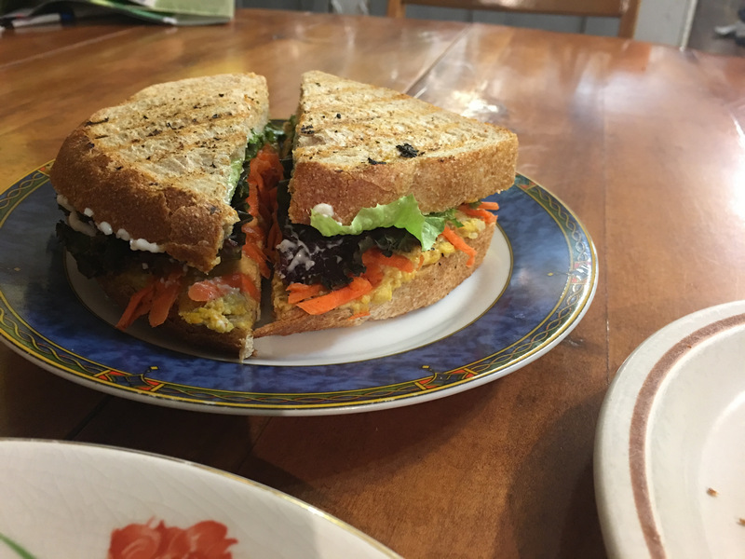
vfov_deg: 48.2
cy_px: 280
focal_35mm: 29
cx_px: 372
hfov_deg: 61.7
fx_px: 624
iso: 100
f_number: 2.2
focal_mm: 4.15
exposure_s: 1/15
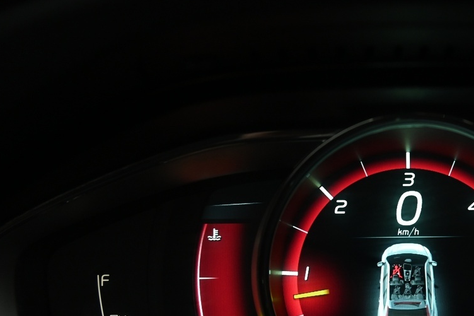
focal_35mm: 95
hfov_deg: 21.1
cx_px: 395
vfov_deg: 14.4
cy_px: 192
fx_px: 1250
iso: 1250
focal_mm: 44
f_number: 4
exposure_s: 1/40
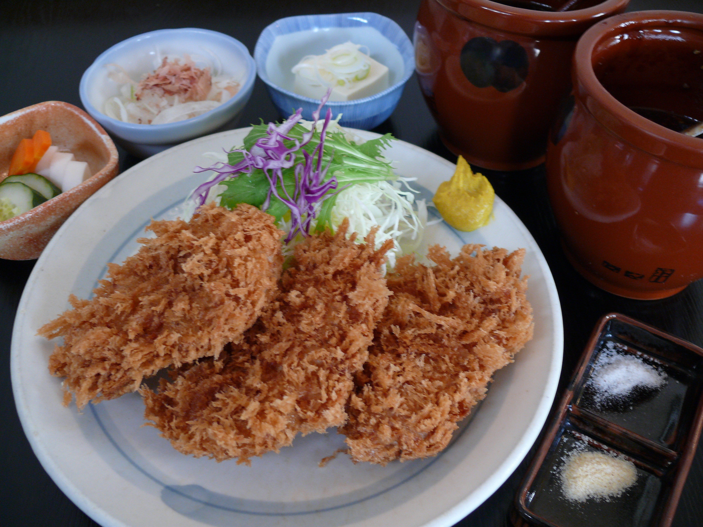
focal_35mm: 35
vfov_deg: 40.7
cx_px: 352
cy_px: 264
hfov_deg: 52.6
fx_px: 711
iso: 160
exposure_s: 1/30
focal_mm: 7.4
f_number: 2.8
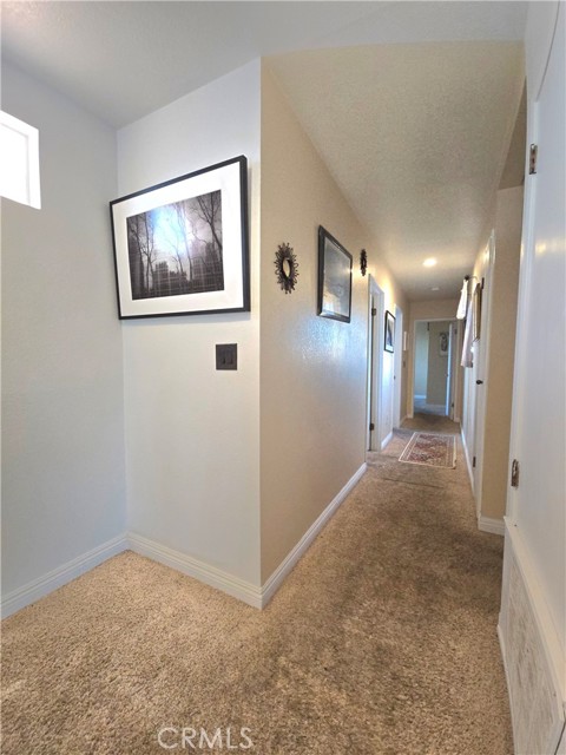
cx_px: 283
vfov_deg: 106.2
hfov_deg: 89.9
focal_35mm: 13
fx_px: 283
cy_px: 378
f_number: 2.2
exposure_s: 1/60.2
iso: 200
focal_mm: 2.2
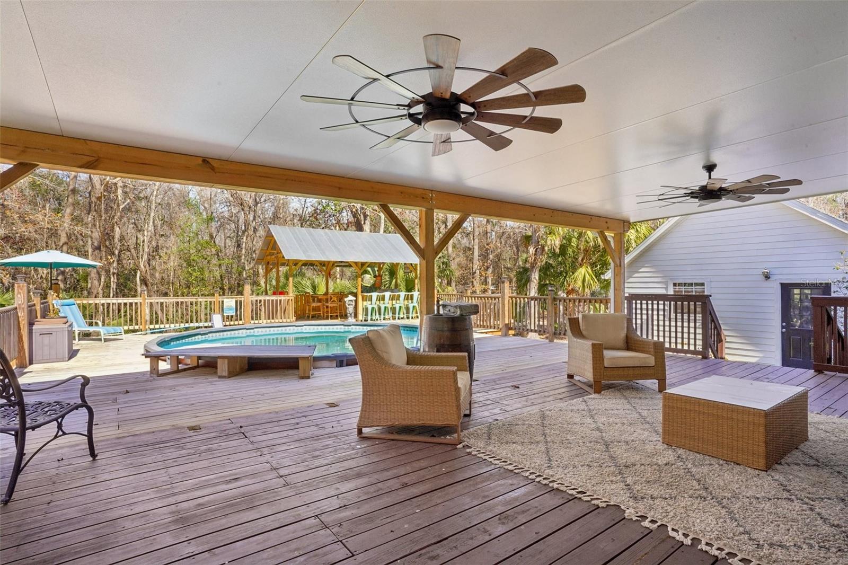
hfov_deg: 90.0
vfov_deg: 67.4
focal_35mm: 18
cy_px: 282
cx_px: 424
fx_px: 424
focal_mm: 18
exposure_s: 1/30
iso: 320
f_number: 20
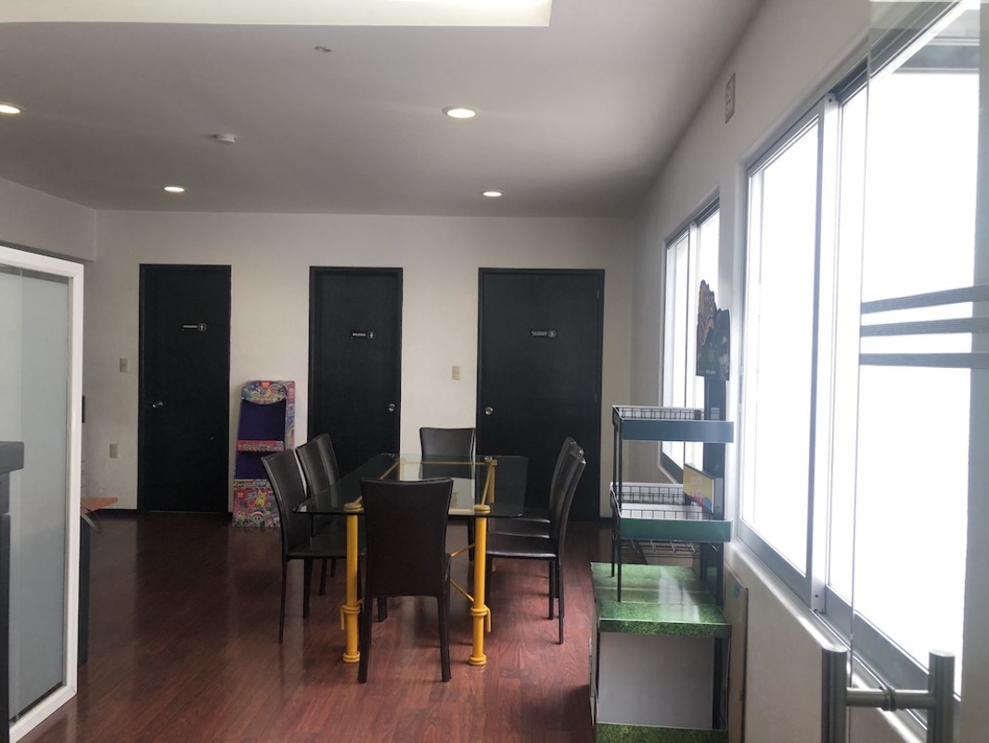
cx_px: 494
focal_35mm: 28
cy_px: 372
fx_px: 800
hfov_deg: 63.4
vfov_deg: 49.8
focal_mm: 4
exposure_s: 1/30
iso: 25
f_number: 1.8
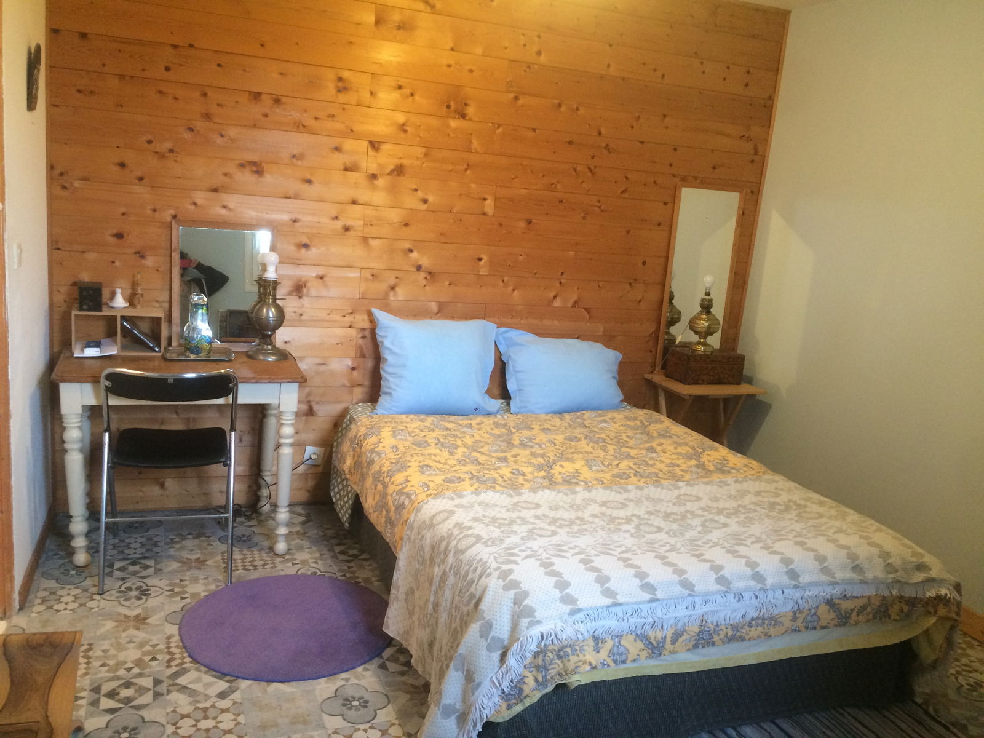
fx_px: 824
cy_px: 369
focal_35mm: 29
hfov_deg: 61.7
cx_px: 492
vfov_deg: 48.2
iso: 250
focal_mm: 4.15
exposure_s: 1/33
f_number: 2.2
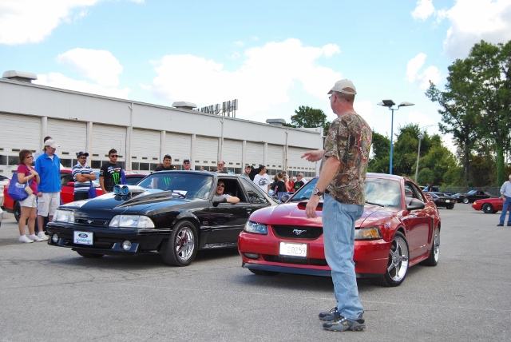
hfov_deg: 43.6
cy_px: 171
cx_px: 256
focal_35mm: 45
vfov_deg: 29.9
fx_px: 639
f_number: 5.6
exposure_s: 1/200
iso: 100
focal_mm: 30
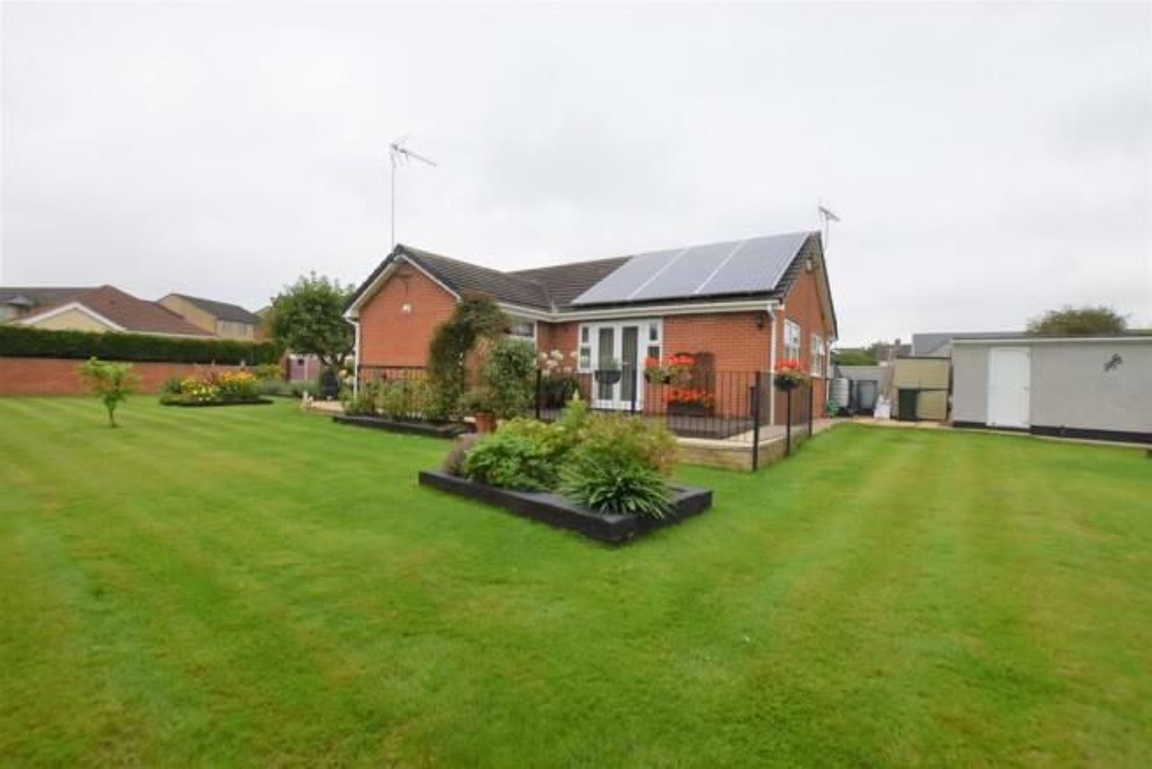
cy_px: 384
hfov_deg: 100.4
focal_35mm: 15
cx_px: 576
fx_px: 480
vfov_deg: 77.4
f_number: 7.1
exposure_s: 1/250
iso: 200
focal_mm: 10
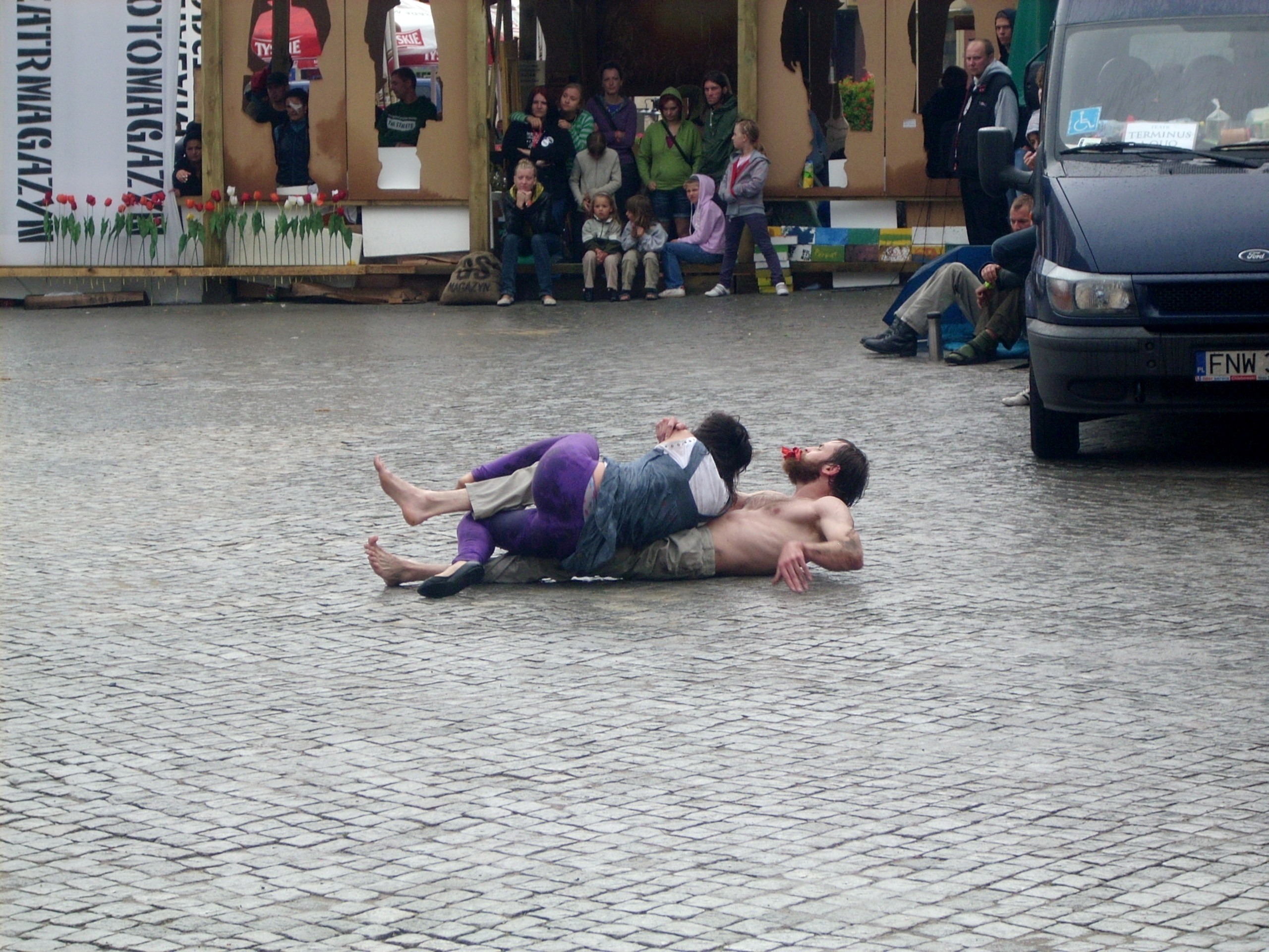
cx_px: 634
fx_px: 4143
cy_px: 476
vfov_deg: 13.1
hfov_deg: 17.4
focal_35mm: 113
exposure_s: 1/142
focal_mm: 18.6
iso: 64
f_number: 5.2
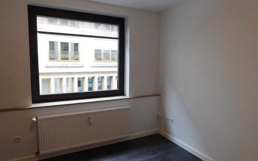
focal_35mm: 25
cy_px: 83
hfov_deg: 72.6
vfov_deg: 49.3
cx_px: 129
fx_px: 176
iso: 220
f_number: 3
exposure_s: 1/30
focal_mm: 4
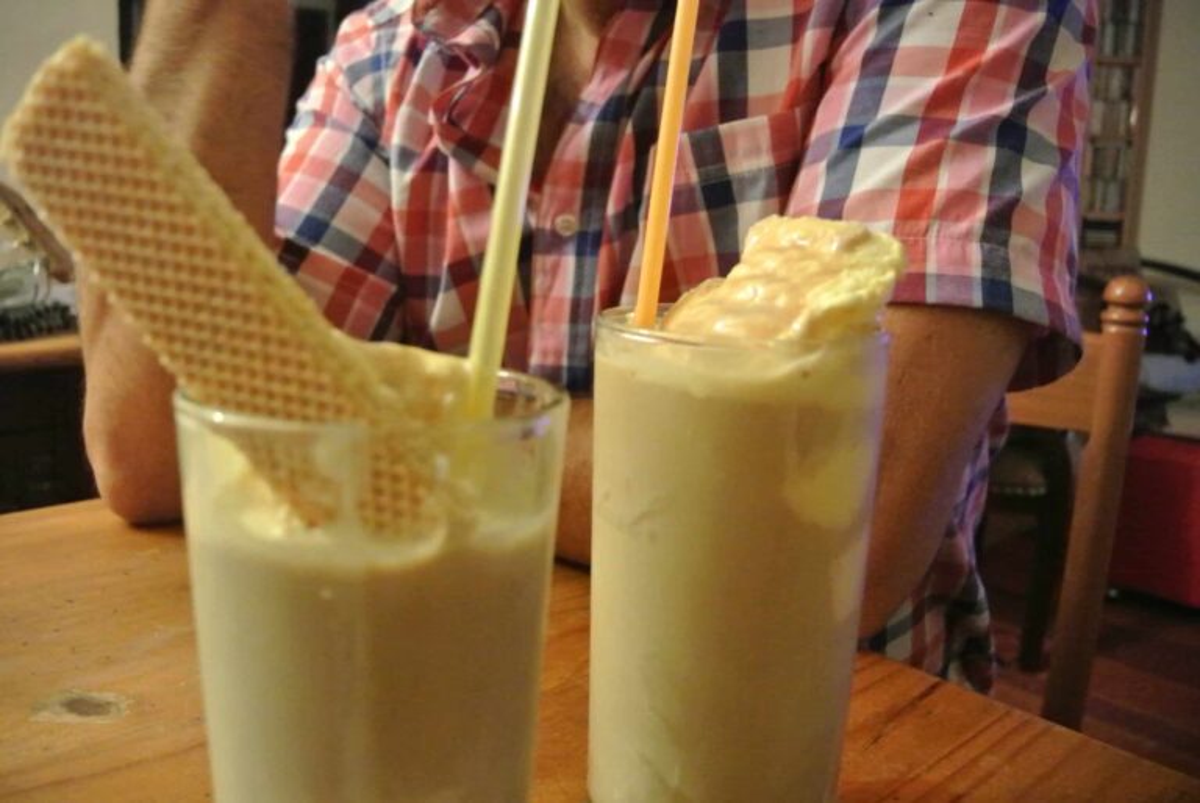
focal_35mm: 29
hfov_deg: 63.6
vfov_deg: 45.1
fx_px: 968
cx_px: 600
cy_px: 402
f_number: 3.5
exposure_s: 1/40
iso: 3200
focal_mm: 11
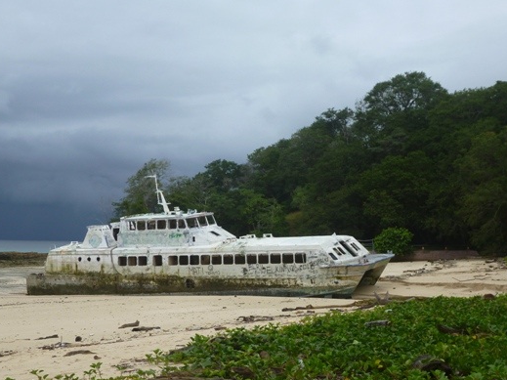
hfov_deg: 33.2
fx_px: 849
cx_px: 252
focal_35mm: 58
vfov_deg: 25.2
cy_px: 227
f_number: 4.5
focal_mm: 8.4
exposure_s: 1/400
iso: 100
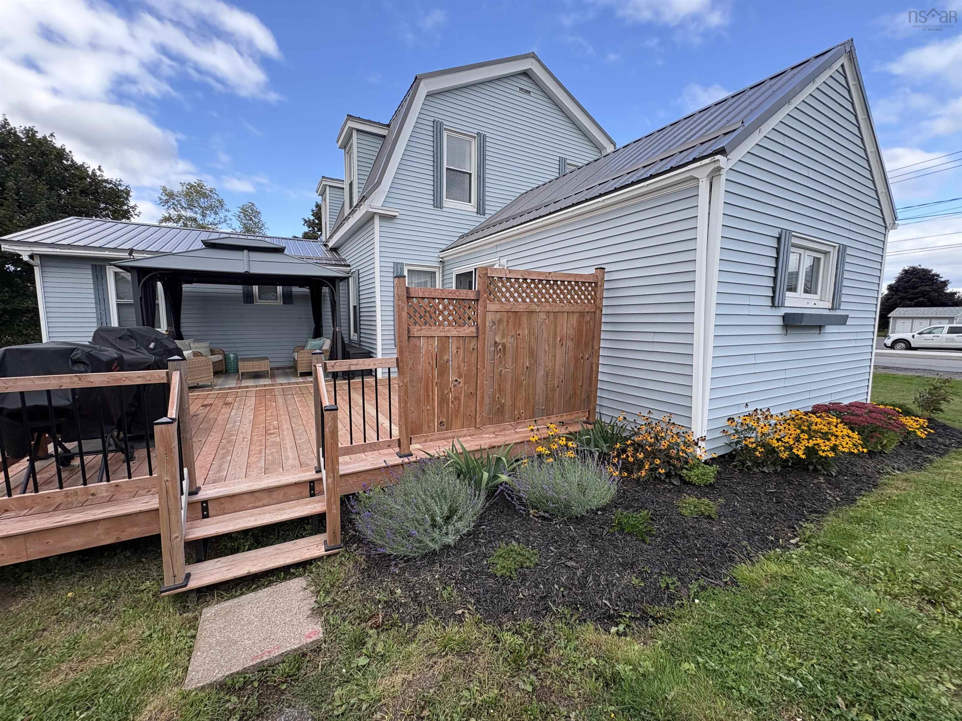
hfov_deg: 102.1
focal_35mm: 14
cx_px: 481
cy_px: 360
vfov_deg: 85.7
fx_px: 389
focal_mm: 2.22
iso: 64
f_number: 2.2
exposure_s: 1/569
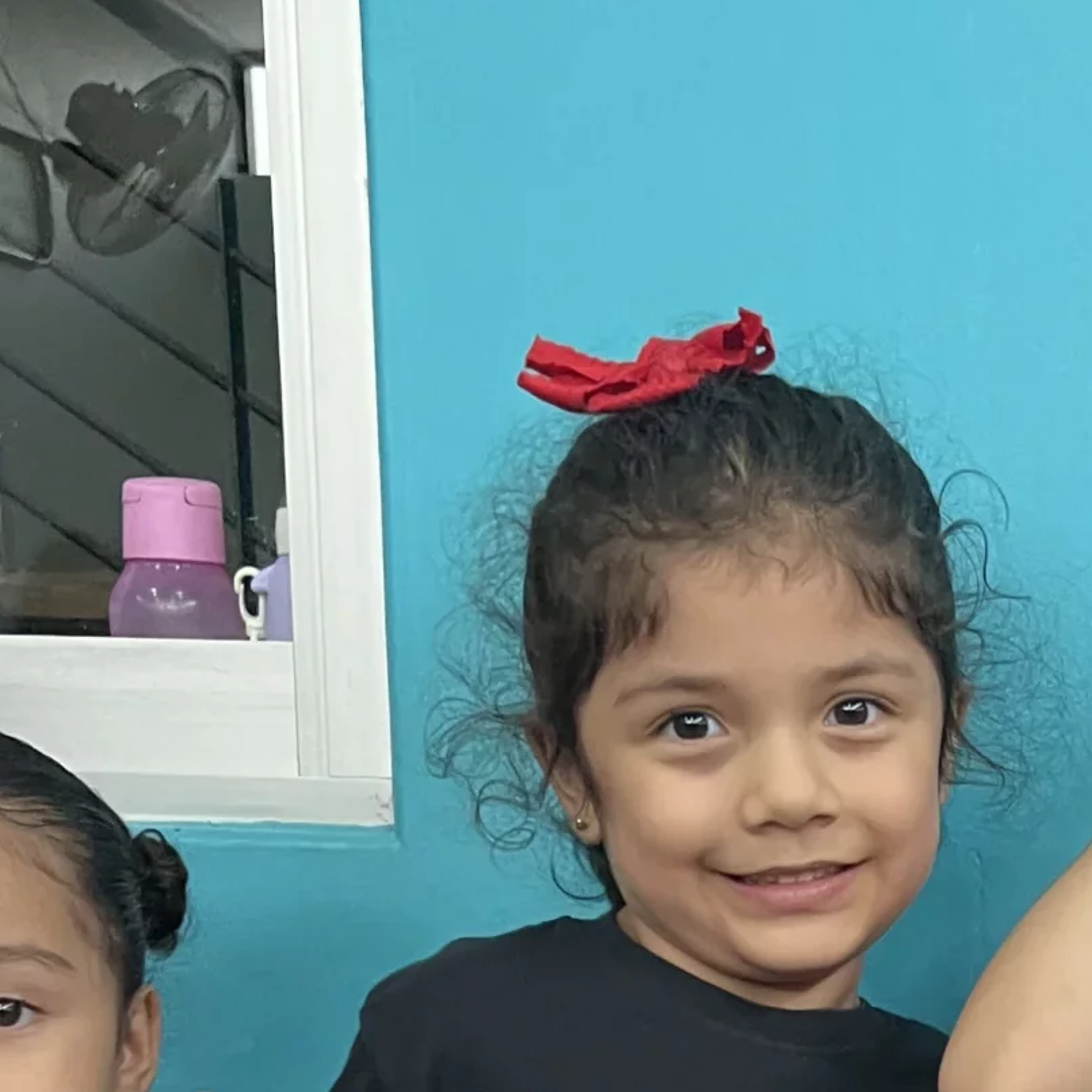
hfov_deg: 22.4
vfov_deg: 21.8
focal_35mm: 73
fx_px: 2605
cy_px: 1337
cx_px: 1176
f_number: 1.5
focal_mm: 5.7
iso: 320
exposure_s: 1/60
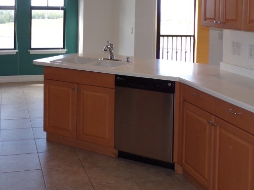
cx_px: 89
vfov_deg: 28.4
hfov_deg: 38.6
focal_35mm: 49
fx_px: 359
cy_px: 17
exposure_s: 1/70
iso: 100
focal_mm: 4.3
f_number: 3
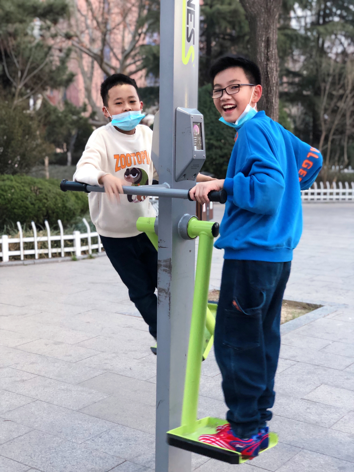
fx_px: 709
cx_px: 177
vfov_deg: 36.8
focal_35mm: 52
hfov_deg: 28.0
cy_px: 236
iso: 125
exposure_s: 1/33
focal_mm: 6
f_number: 2.4
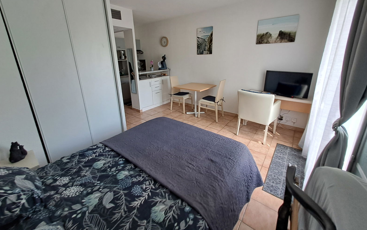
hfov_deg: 105.3
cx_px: 181
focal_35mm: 14
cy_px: 94
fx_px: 140
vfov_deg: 77.9
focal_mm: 1.42
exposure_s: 1/40
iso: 64
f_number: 2.2
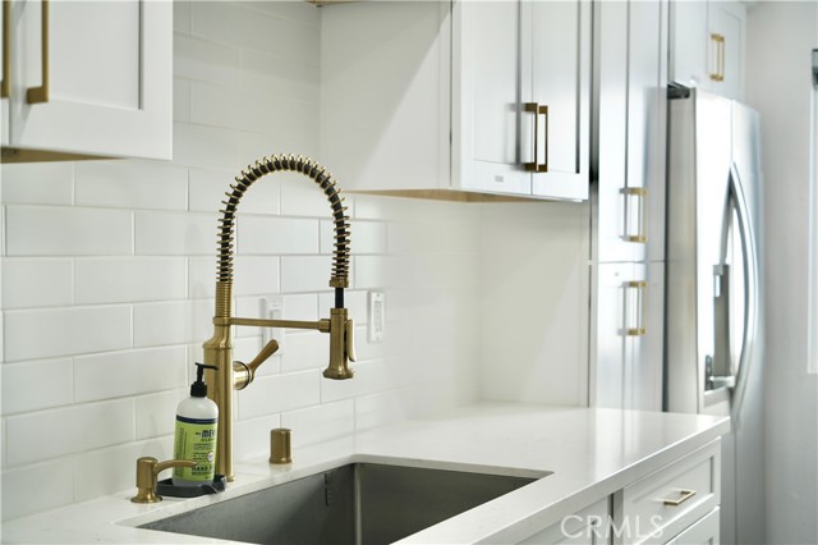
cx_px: 409
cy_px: 272
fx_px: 1249
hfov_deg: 36.3
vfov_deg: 24.6
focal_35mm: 55
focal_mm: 55
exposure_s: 1/60
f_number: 4
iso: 100
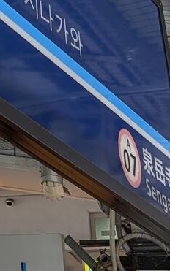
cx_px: -151
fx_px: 815
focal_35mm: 110
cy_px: -172
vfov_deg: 16.6
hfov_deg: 11.0
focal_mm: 6.9
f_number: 1.68
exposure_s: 1/100
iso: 48
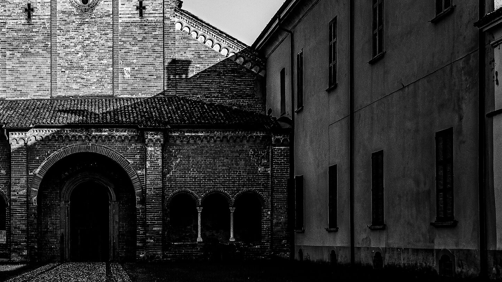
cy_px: 133
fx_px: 839
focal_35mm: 63
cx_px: 125
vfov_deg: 19.1
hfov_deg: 32.7
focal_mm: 18
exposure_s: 1/3200
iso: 500
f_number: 6.3
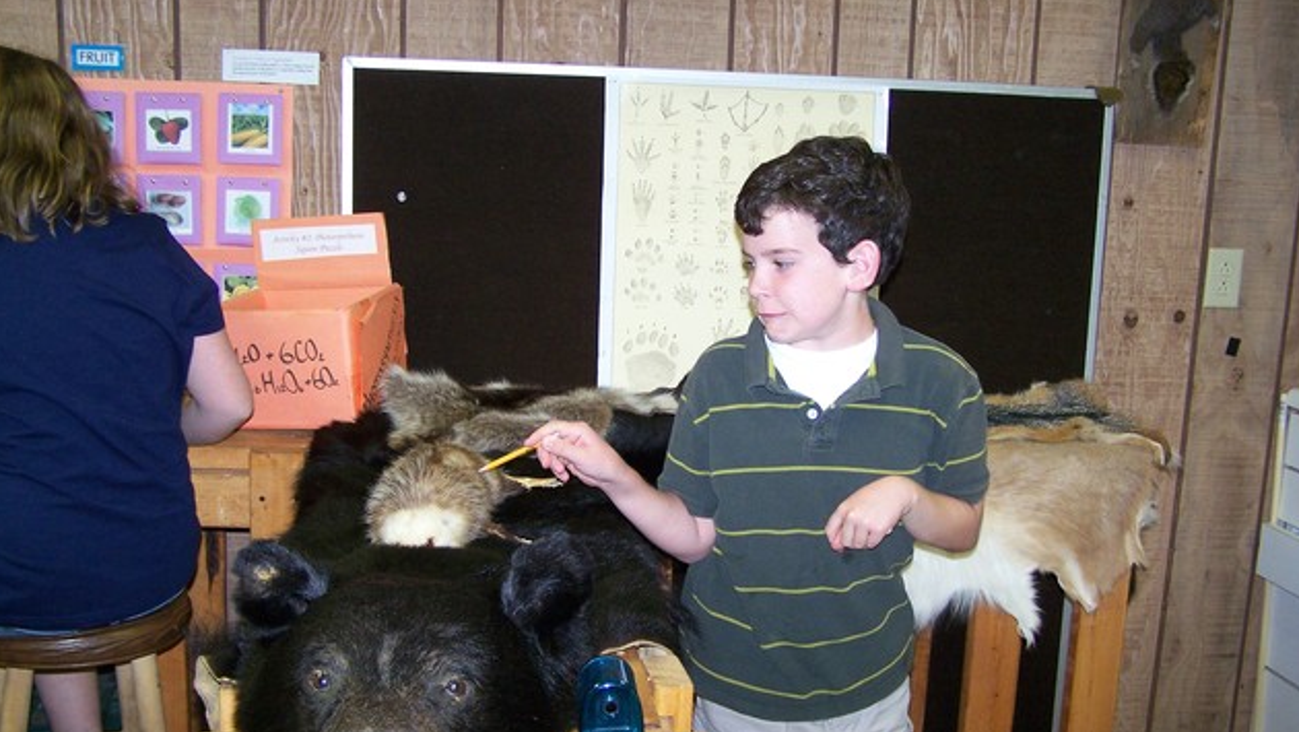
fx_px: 1447
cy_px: 417
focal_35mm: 42
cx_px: 648
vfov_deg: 28.4
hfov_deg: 48.3
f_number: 2.8
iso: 160
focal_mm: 6.3
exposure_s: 1/60
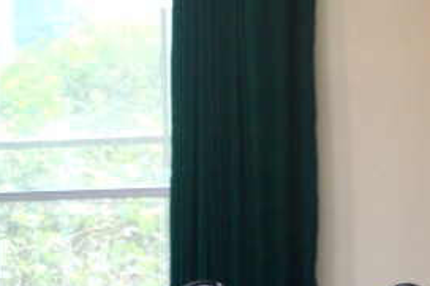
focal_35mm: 158
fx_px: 1886
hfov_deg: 12.8
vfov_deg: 8.5
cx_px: -32
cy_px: 412
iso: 400
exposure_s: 1/50
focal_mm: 28
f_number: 4.2
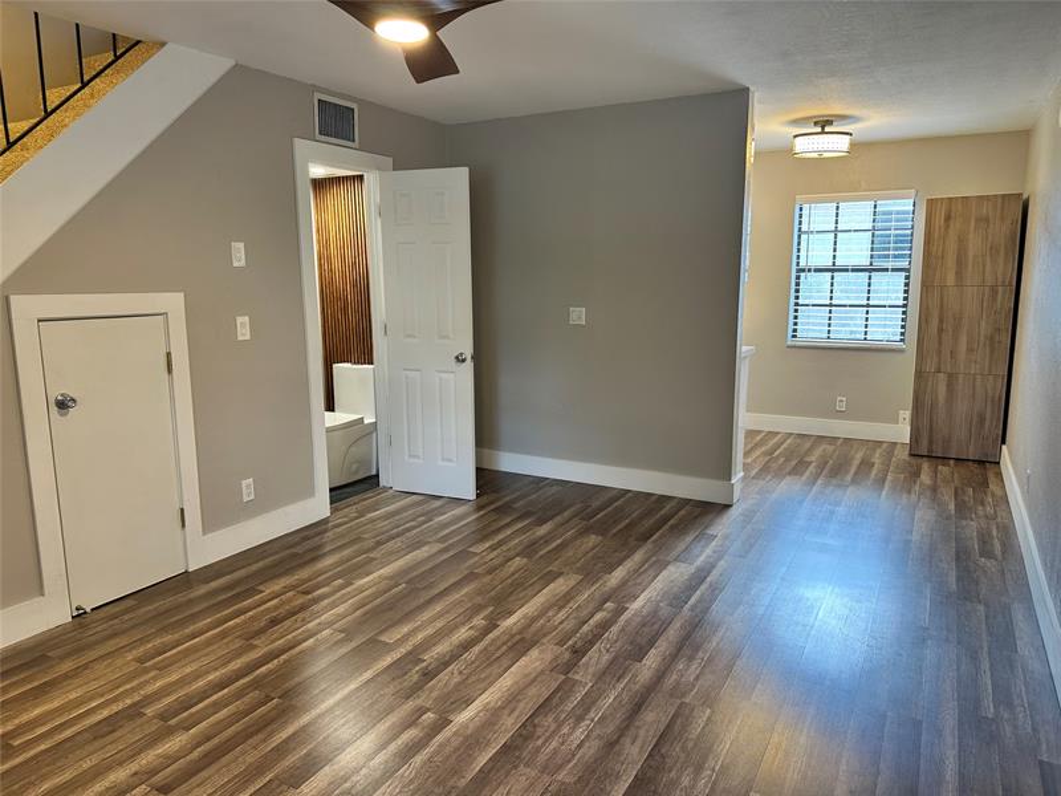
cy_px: 398
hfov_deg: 71.6
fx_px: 736
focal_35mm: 24
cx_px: 530
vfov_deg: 56.8
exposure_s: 1/60
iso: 125
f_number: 1.78
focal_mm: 6.86
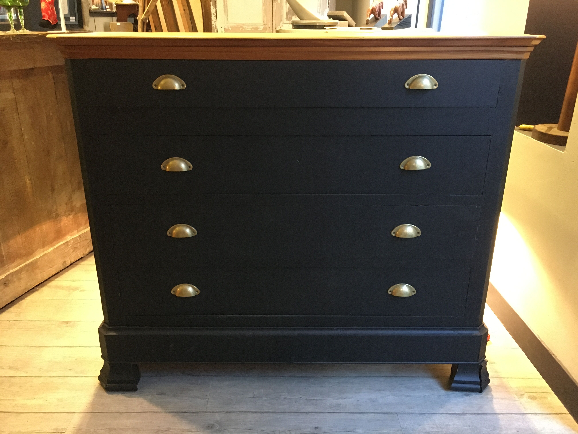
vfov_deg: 48.2
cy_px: 217
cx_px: 289
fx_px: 484
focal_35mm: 29
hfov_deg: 61.7
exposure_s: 1/17
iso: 250
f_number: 2.2
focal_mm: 4.15
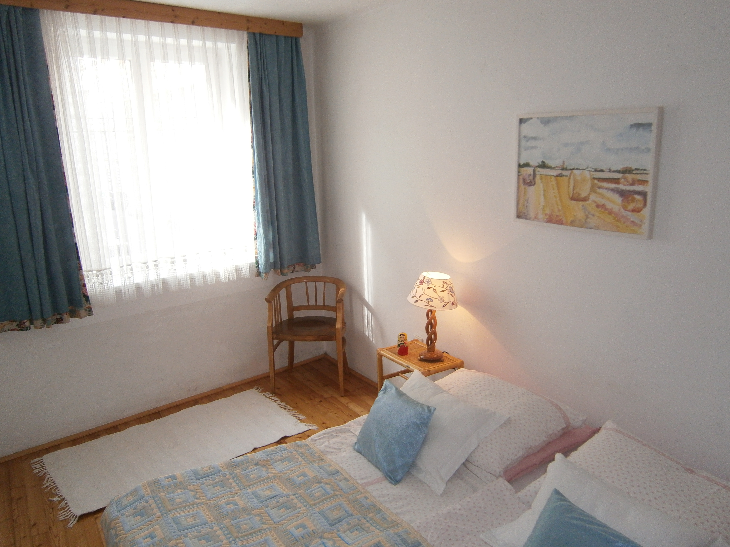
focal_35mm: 26
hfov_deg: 67.3
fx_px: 548
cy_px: 274
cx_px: 365
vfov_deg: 53.1
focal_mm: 4.7
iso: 125
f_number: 2.8
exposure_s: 1/30
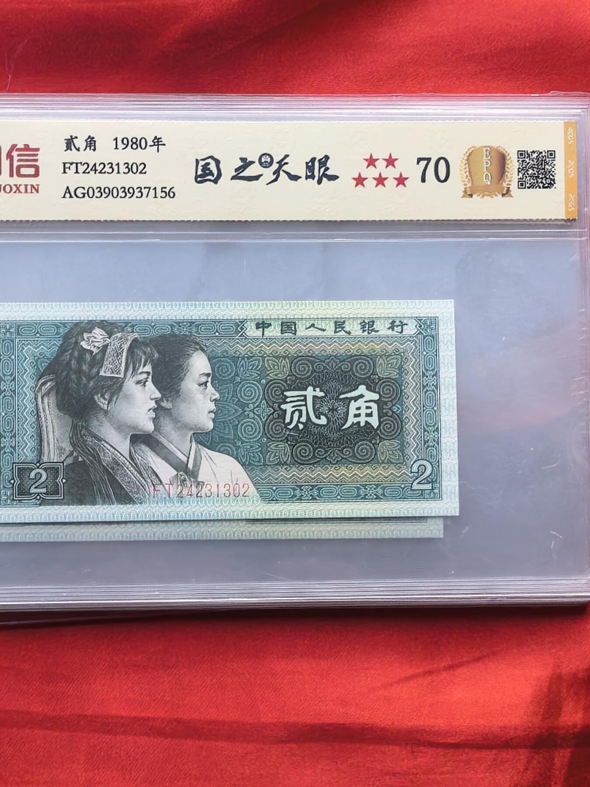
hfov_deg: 30.3
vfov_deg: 39.7
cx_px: 295
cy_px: 394
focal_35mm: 48
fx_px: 1091
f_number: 2.2
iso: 80
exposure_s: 1/50
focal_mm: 1.95
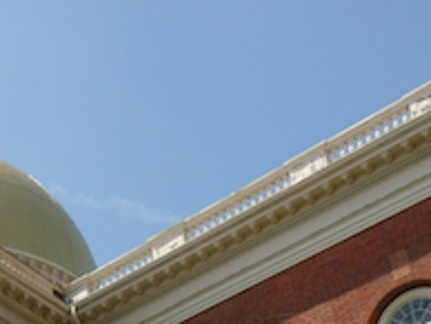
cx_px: -56
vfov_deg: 12.3
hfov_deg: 16.7
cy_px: 519
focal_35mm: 114
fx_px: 1421
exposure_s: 1/320
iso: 100
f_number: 5.6
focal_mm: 6
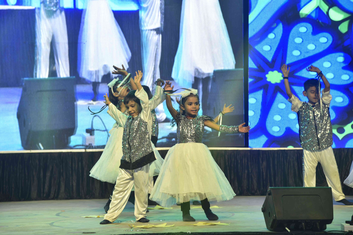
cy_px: 118
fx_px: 1177
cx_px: 176
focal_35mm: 120
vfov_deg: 11.4
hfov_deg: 17.1
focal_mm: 120
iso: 400
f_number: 5
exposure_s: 1/160
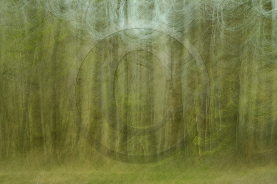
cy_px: 92
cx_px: 138
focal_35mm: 94
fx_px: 722
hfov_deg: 21.7
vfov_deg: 14.5
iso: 200
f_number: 16
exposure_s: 1/10
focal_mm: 63
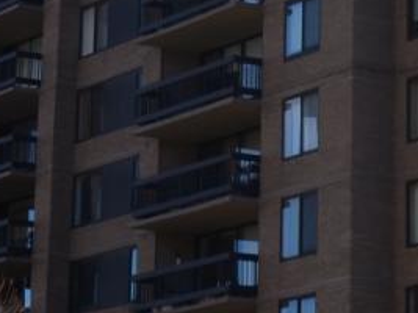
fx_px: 2796
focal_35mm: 232
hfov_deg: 8.5
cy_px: -452
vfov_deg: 6.1
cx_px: 279
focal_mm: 21
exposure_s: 1/250
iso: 100
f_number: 8
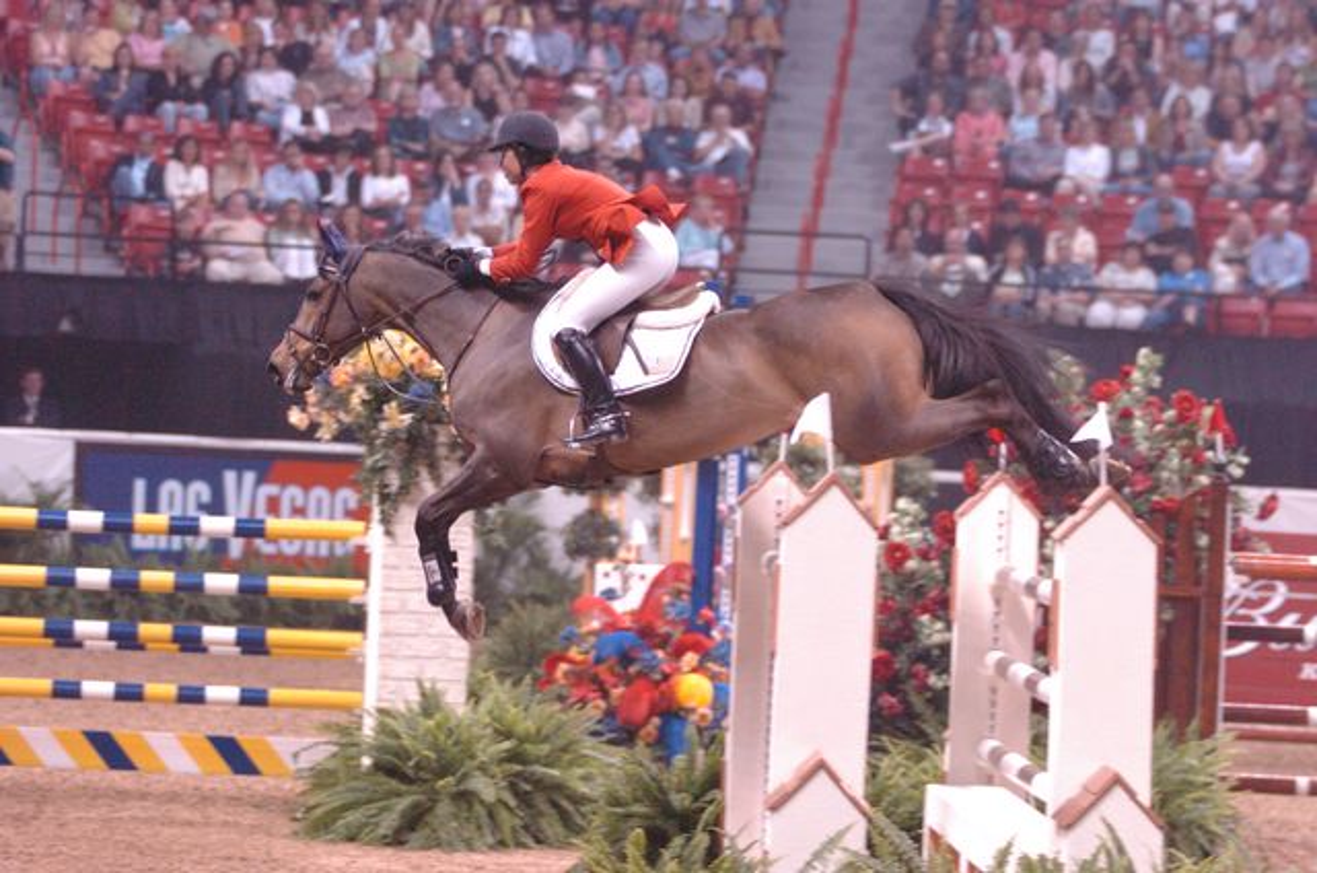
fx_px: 5750
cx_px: 658
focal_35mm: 158
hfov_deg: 13.1
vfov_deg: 8.7
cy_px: 436
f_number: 2.8
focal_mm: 105
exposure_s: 1/320
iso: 1600
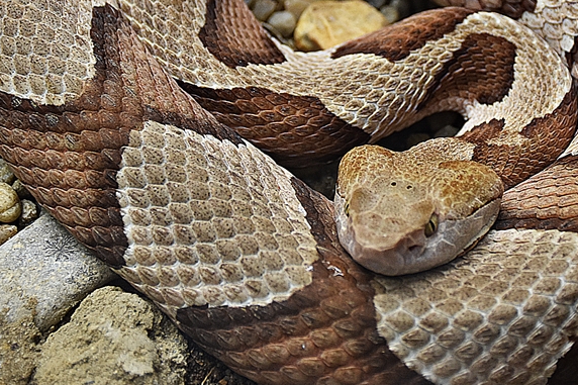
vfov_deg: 10.6
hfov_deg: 15.9
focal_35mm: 129
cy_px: 69
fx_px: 2070
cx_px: 353
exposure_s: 1/60
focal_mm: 48
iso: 560
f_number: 4.5
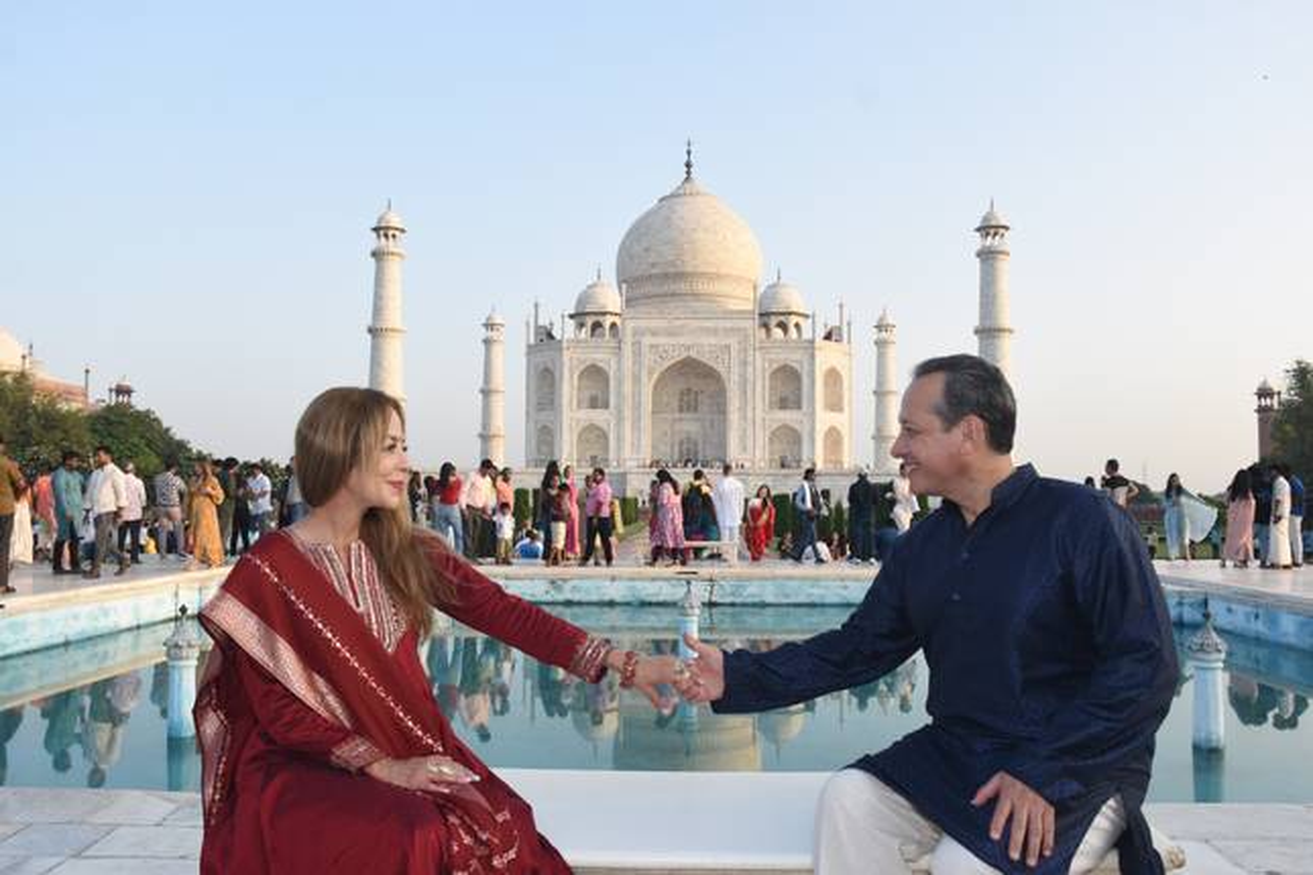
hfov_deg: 61.9
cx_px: 656
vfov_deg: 43.6
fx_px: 1094
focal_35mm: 30
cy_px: 438
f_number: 5.6
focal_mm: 20
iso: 200
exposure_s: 1/160
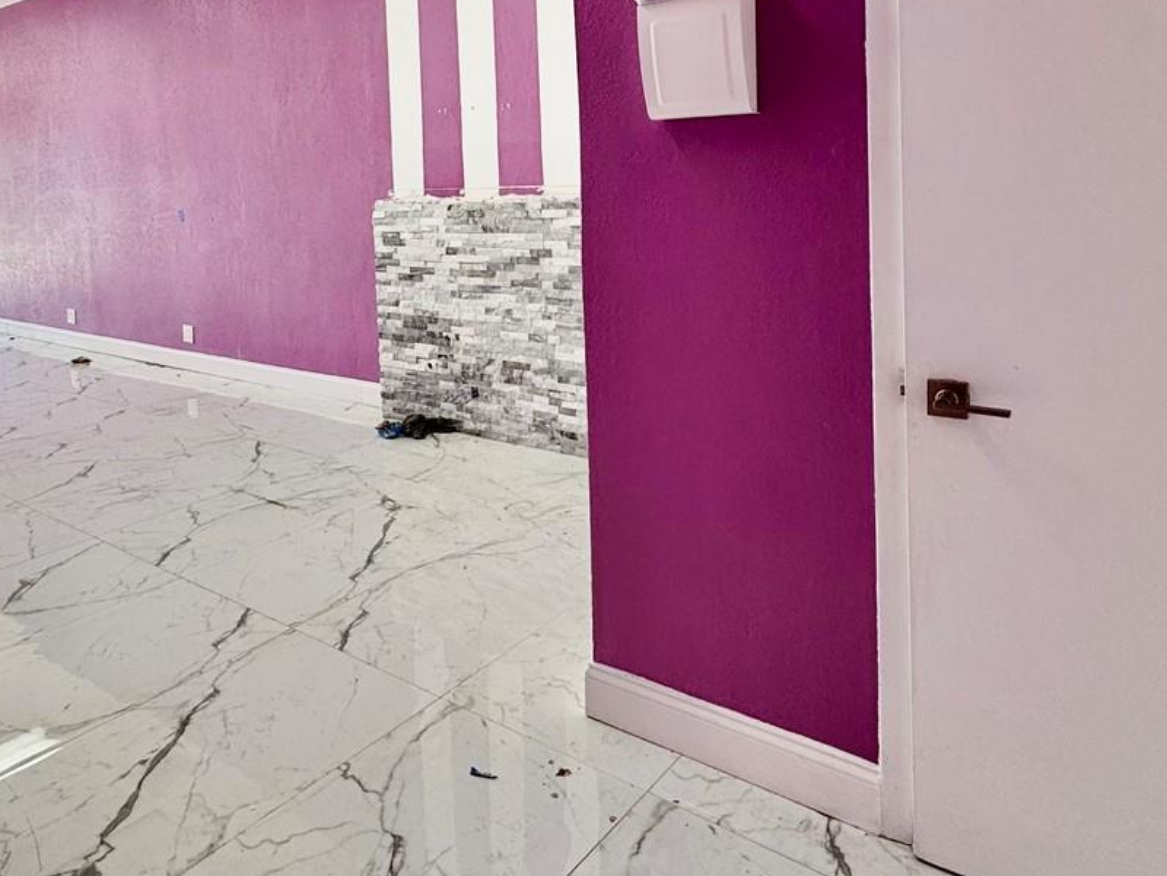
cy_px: 231
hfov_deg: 62.5
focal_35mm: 28
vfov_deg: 48.1
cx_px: 433
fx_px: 944
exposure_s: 1/120
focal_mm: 2.22
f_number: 2.2
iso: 64
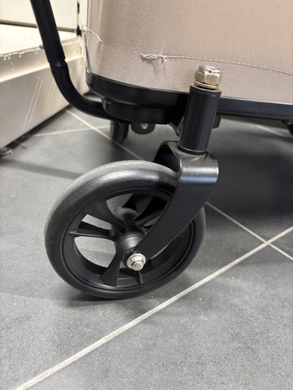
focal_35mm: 26
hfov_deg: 53.1
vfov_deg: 67.3
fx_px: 293
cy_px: 195
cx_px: 146
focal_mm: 5.96
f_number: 1.6
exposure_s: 1/50
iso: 400
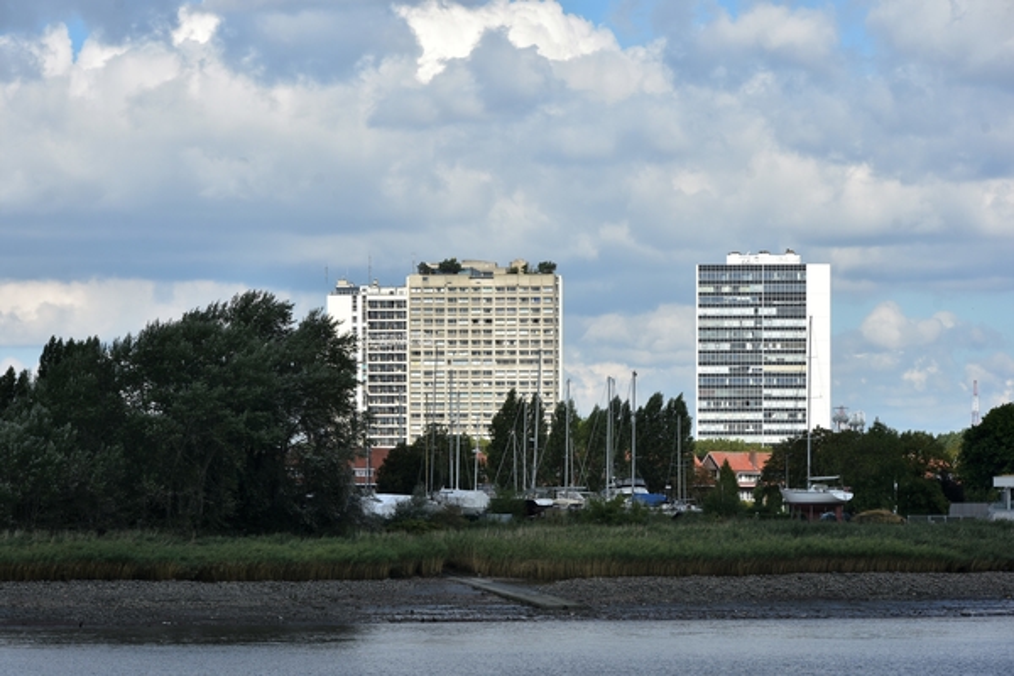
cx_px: 507
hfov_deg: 13.0
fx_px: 4436
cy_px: 338
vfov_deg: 8.7
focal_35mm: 158
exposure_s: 1/125
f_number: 11
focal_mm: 105
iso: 100
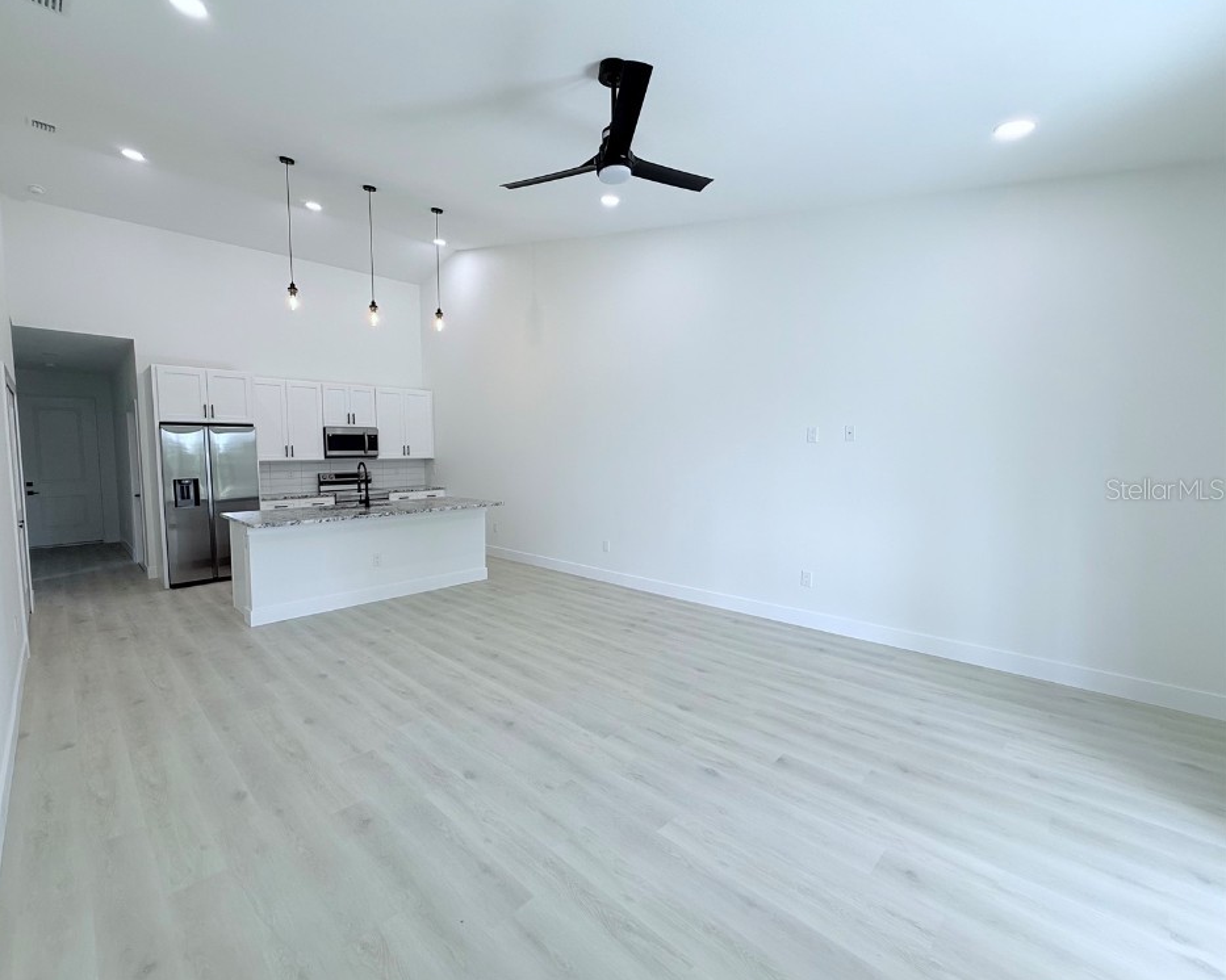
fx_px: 544
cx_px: 557
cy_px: 489
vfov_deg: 84.0
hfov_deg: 96.5
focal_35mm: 15
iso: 64
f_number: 2.2
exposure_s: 1/99
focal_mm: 2.22
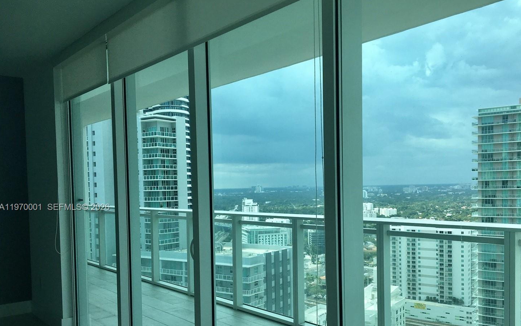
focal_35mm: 34
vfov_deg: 37.0
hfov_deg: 56.6
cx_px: 286
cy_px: 208
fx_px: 483
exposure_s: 1/974
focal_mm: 4.15
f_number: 2.2
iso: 25
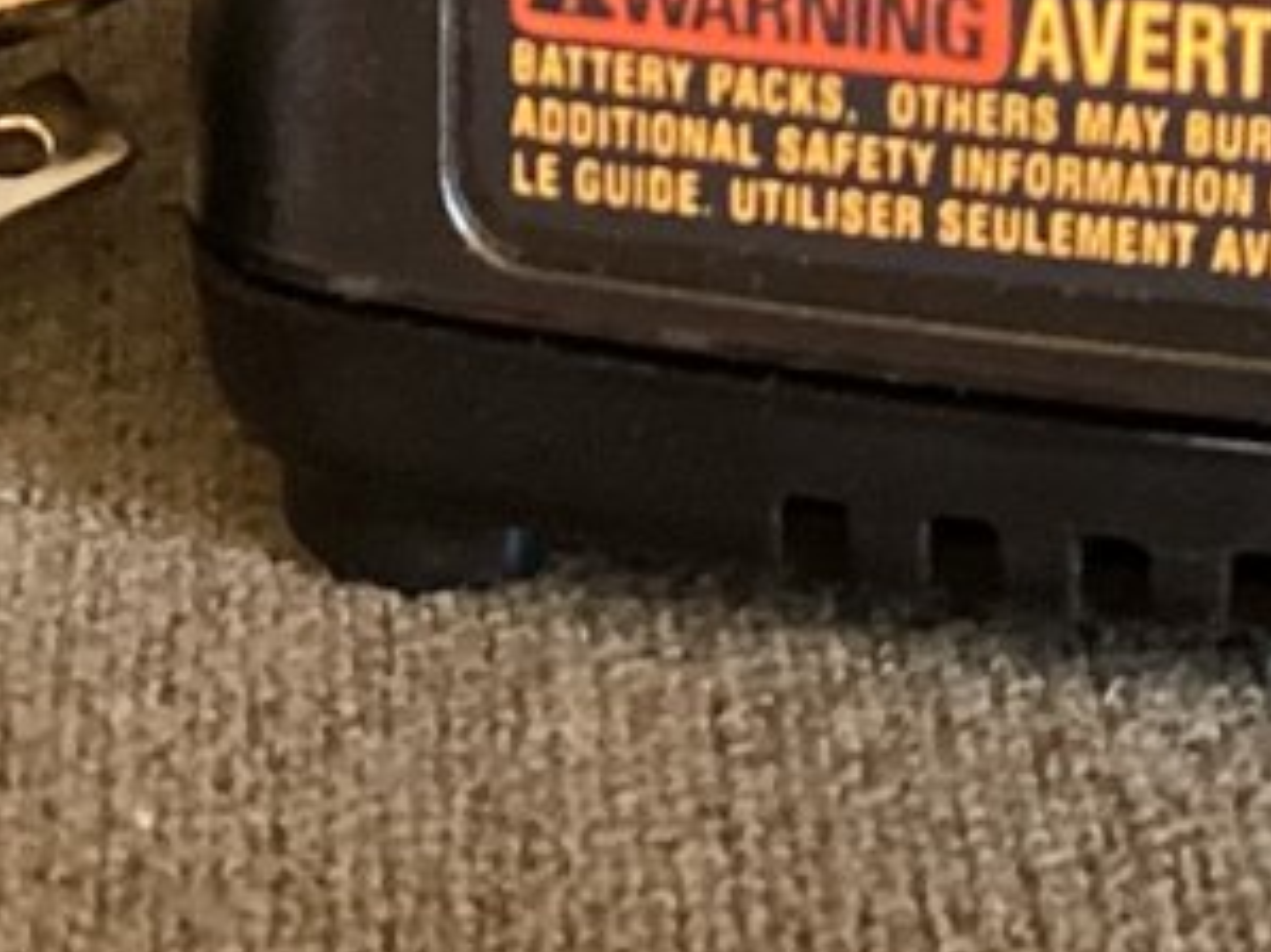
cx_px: 657
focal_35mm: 157
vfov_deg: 9.3
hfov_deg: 12.6
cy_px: -210
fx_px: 5762
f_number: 2.4
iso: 400
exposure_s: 1/33
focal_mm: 3.3
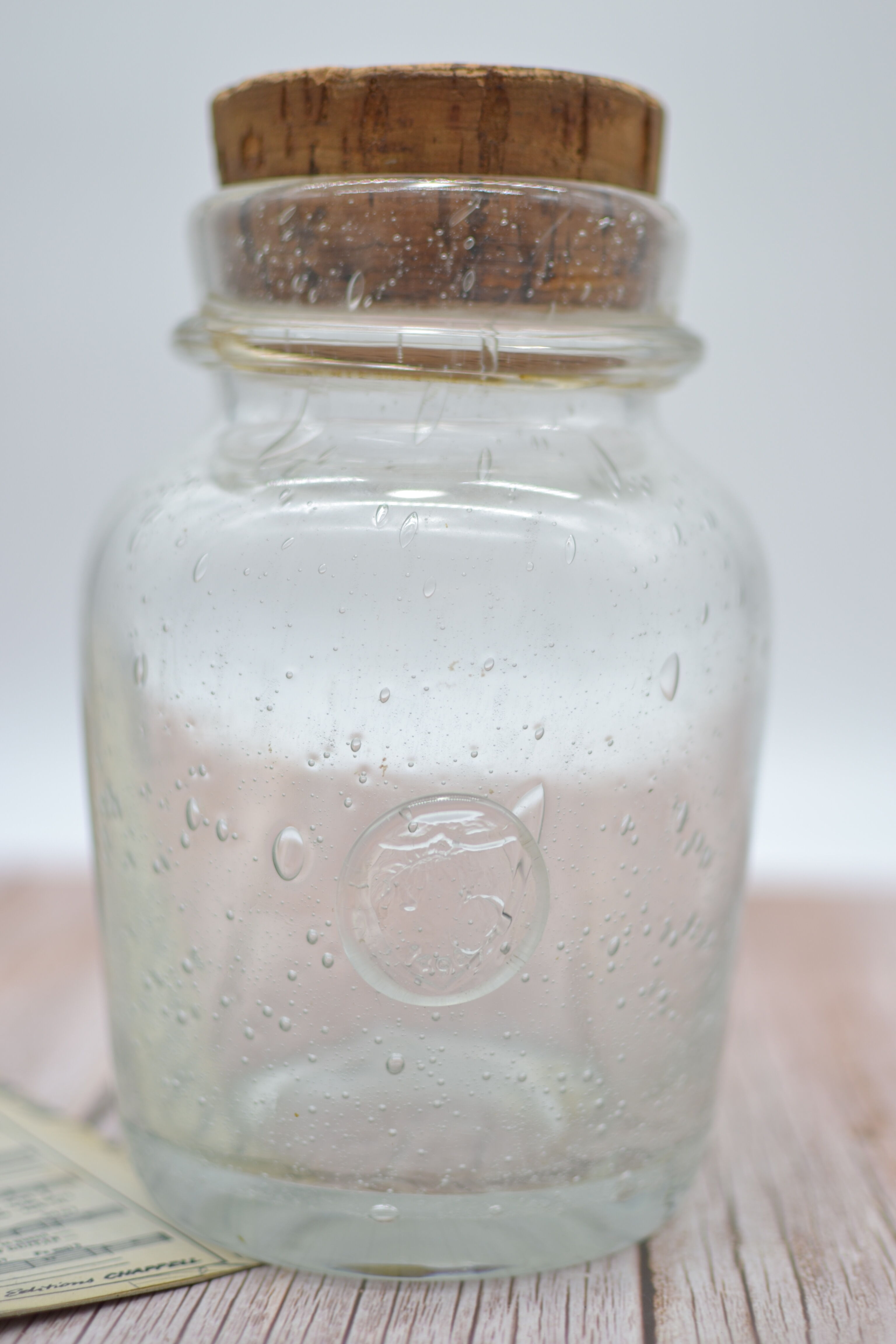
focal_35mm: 52
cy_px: 672
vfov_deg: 37.9
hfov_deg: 25.8
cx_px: 448
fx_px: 1960
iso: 100
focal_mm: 35
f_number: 1.8
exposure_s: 1/400
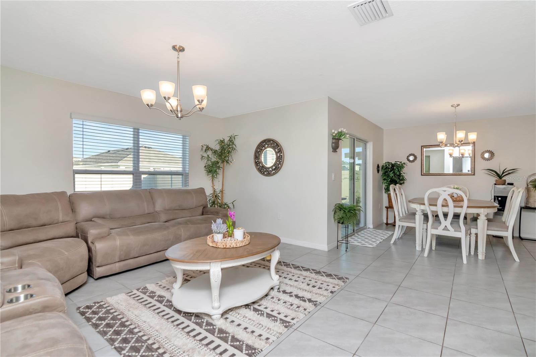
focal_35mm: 16
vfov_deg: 72.0
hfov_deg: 95.0
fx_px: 246
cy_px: 178
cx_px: 268
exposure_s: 1/200
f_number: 7.1
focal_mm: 11
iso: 640
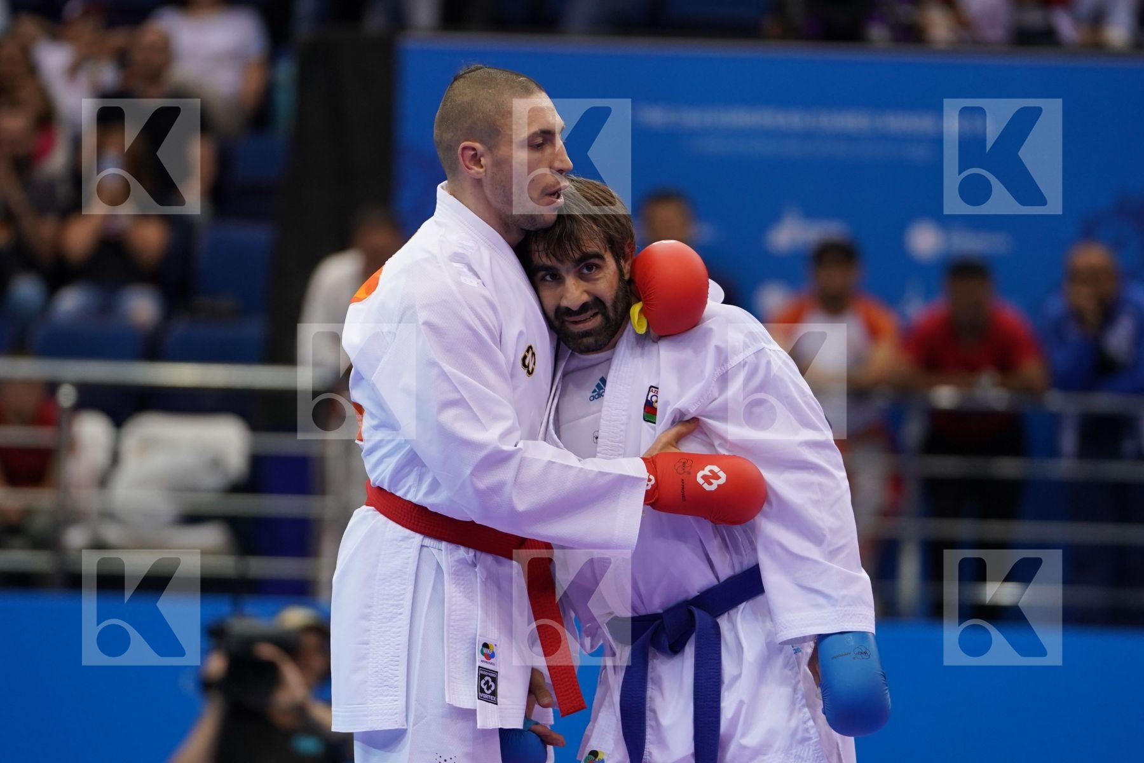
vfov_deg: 5.0
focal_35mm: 276
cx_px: 572
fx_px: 8770
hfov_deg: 7.5
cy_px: 382
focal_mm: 184
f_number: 2.8
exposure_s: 1/1000
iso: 1000
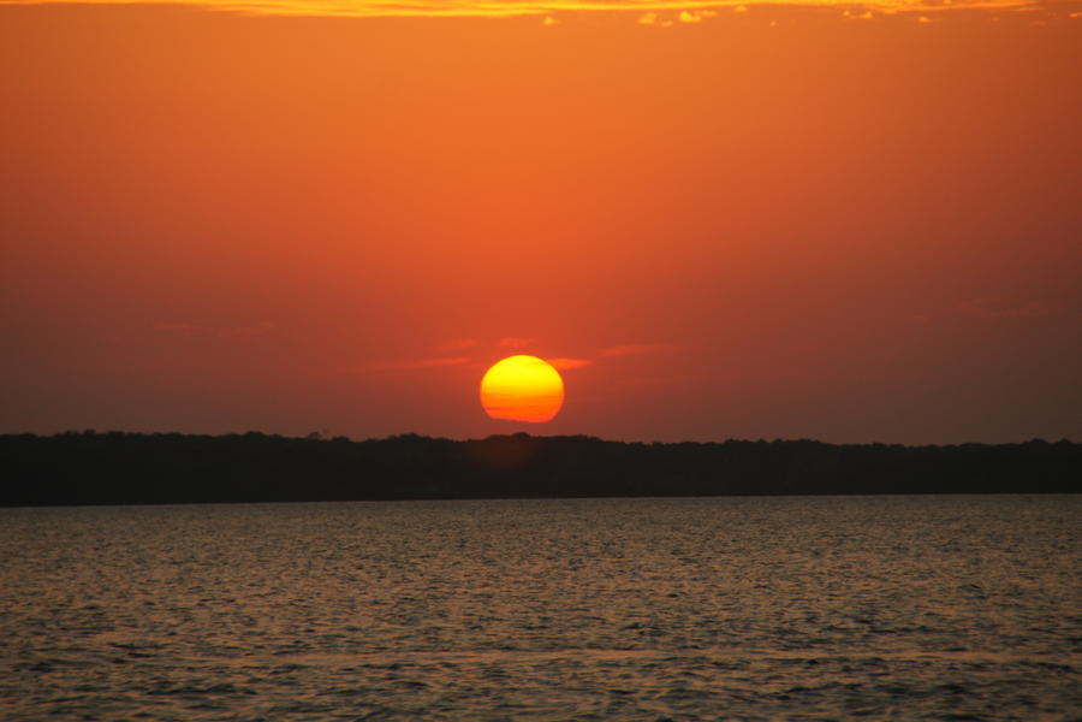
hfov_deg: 6.9
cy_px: 361
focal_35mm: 300
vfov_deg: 4.6
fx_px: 9016
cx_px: 541
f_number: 6.3
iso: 250
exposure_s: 1/320
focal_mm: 200
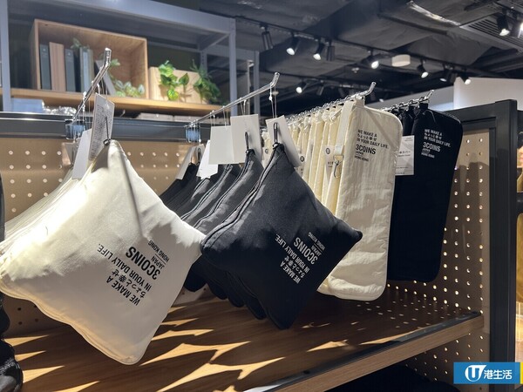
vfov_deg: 53.1
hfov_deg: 67.3
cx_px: 262
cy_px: 196
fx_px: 393
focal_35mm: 26
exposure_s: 1/100
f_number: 1.5
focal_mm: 5.7
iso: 80
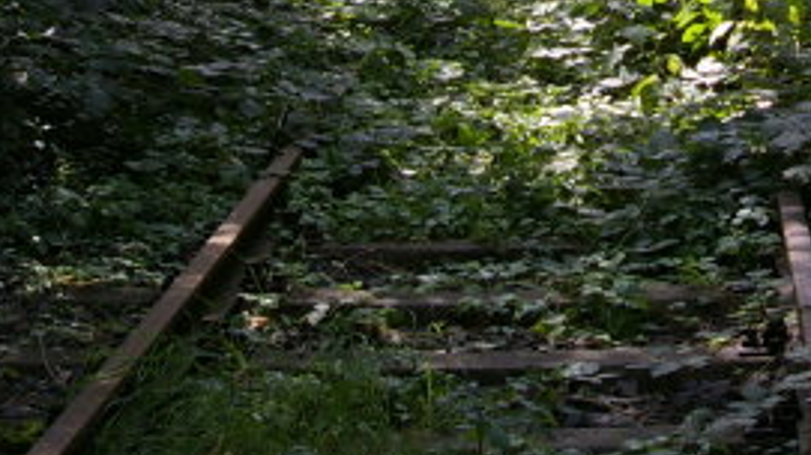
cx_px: 554
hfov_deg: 16.5
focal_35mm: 130
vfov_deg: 9.0
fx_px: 2794
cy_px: -308
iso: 200
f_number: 8
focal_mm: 28
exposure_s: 1/125
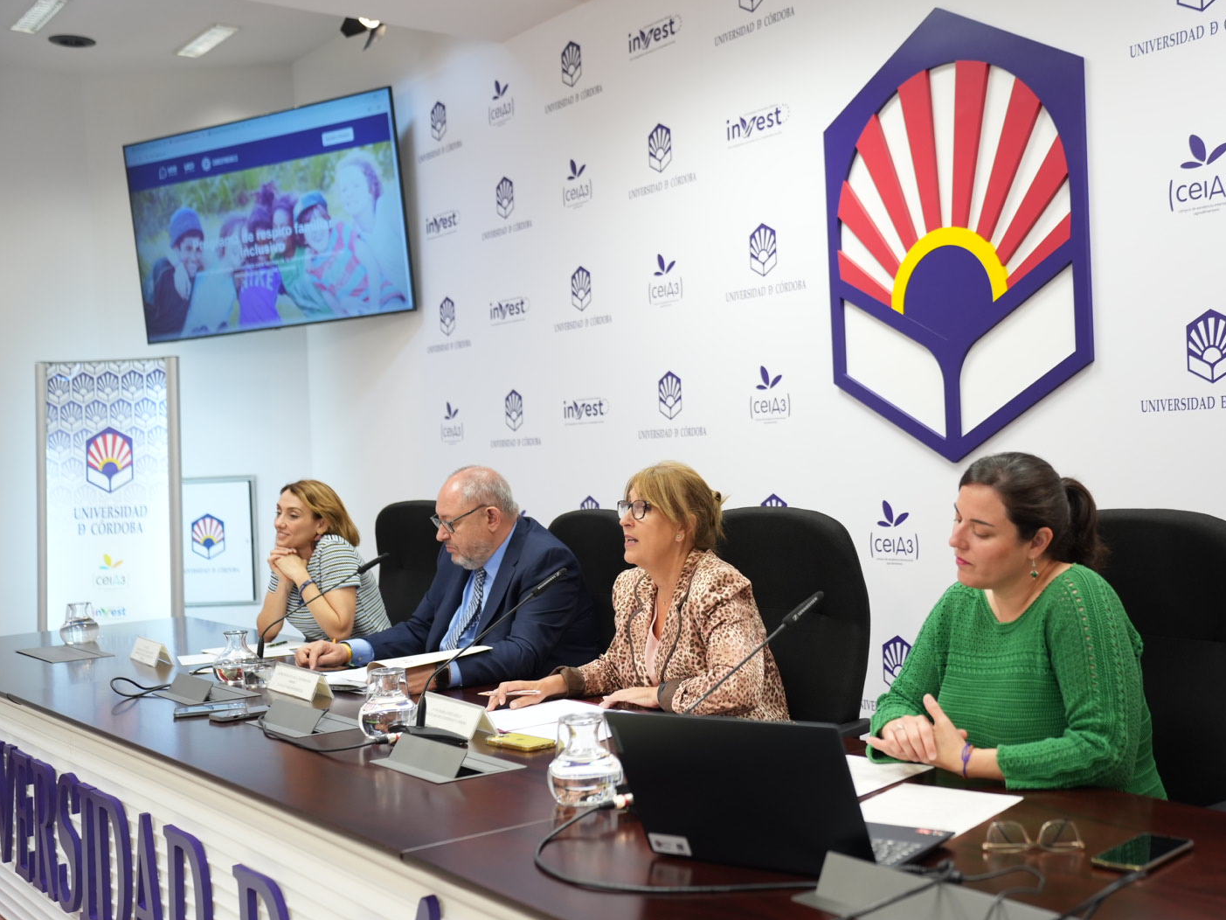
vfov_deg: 35.1
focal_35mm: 41
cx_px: 705
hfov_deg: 45.6
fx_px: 1452
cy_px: 463
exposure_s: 1/250
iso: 1250
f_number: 2.8
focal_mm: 37
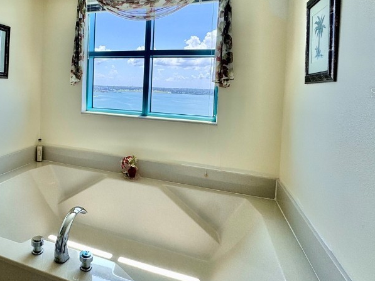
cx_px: 108
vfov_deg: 55.6
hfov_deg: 68.3
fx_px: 260
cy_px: 92
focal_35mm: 24
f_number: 2.2
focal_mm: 2.22
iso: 40
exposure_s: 1/541
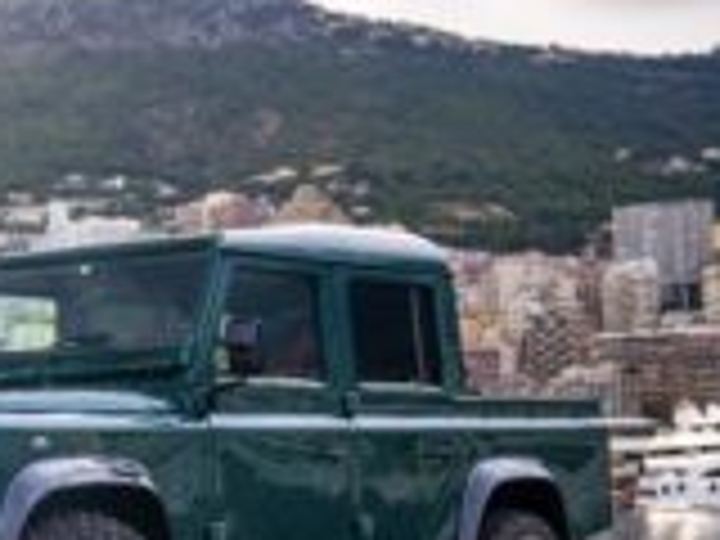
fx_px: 2038
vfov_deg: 15.0
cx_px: 148
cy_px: 380
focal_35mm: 98
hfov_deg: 19.8
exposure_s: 1/1000
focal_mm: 41
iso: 640
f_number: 2.8
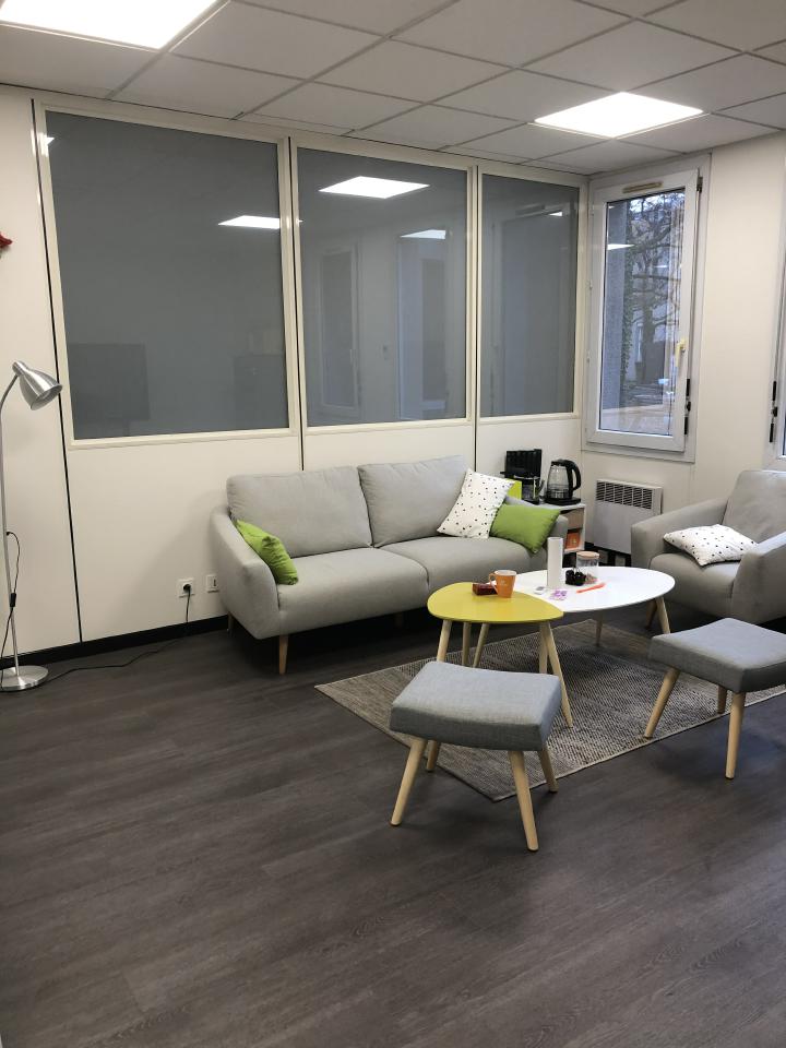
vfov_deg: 63.4
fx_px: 848
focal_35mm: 28
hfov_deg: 49.7
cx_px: 393
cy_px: 524
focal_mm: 3.99
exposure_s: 1/33
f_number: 1.8
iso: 32
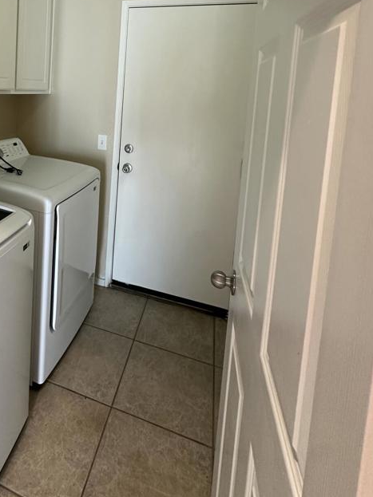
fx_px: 331
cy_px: 116
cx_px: 93
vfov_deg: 68.4
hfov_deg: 56.0
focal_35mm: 23
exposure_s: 1/120
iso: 250
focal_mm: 2.22
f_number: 2.2
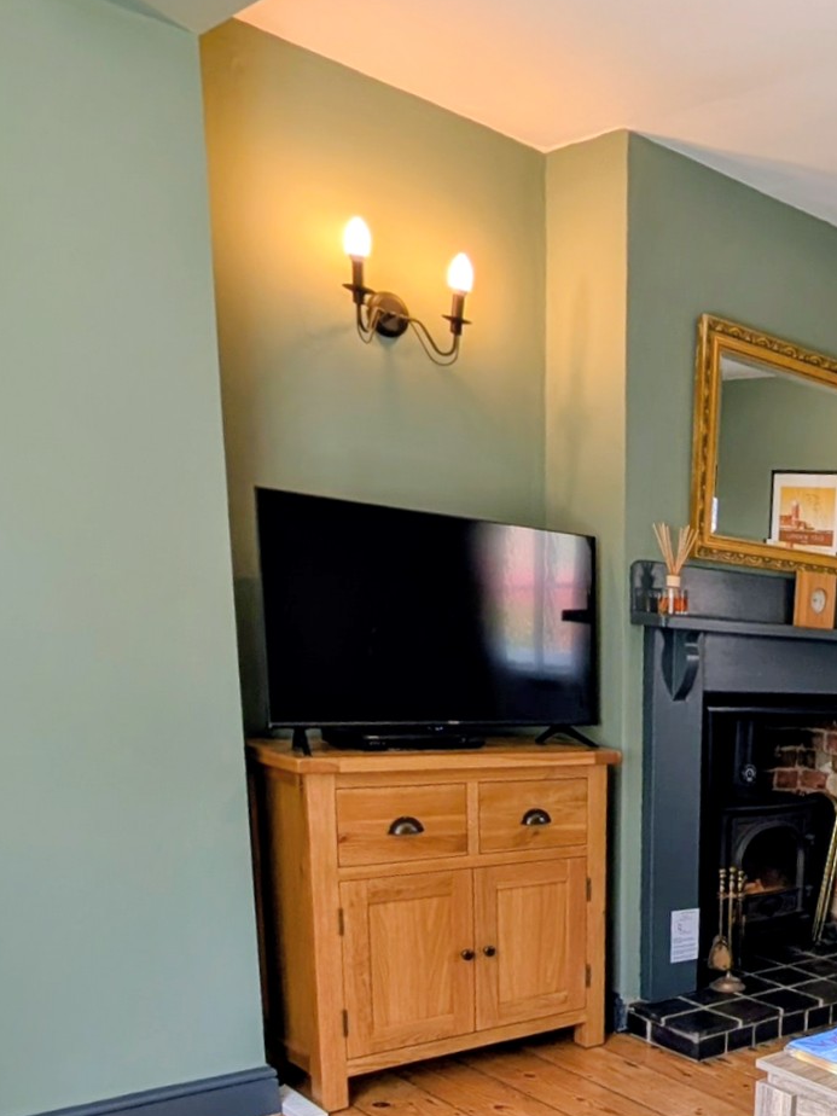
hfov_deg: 38.0
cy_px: 920
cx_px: 943
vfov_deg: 55.0
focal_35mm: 30
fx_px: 967
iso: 76
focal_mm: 2.02
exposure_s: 1/100
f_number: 1.7
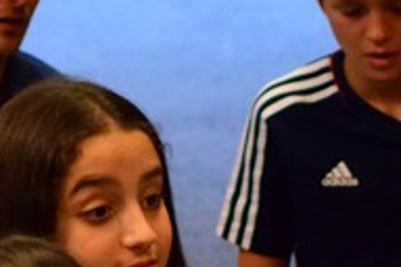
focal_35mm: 280
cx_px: 107
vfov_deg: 4.9
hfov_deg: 7.4
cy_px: 235
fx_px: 3115
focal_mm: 35
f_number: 1.8
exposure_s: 1/125
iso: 3200
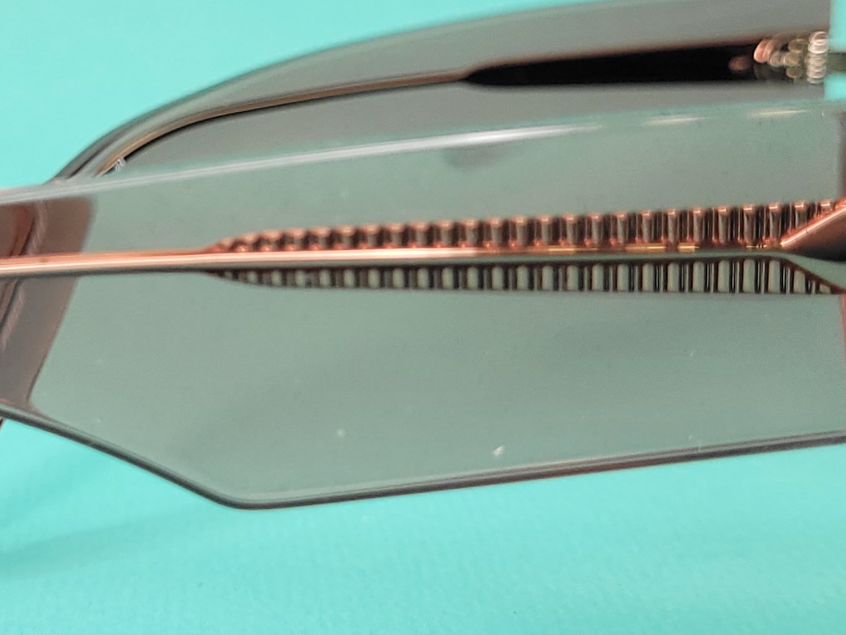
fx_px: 1882
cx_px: 249
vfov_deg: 19.1
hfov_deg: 25.1
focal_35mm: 77
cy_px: 243
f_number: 1.8
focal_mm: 5.4
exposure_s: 1/100
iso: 125
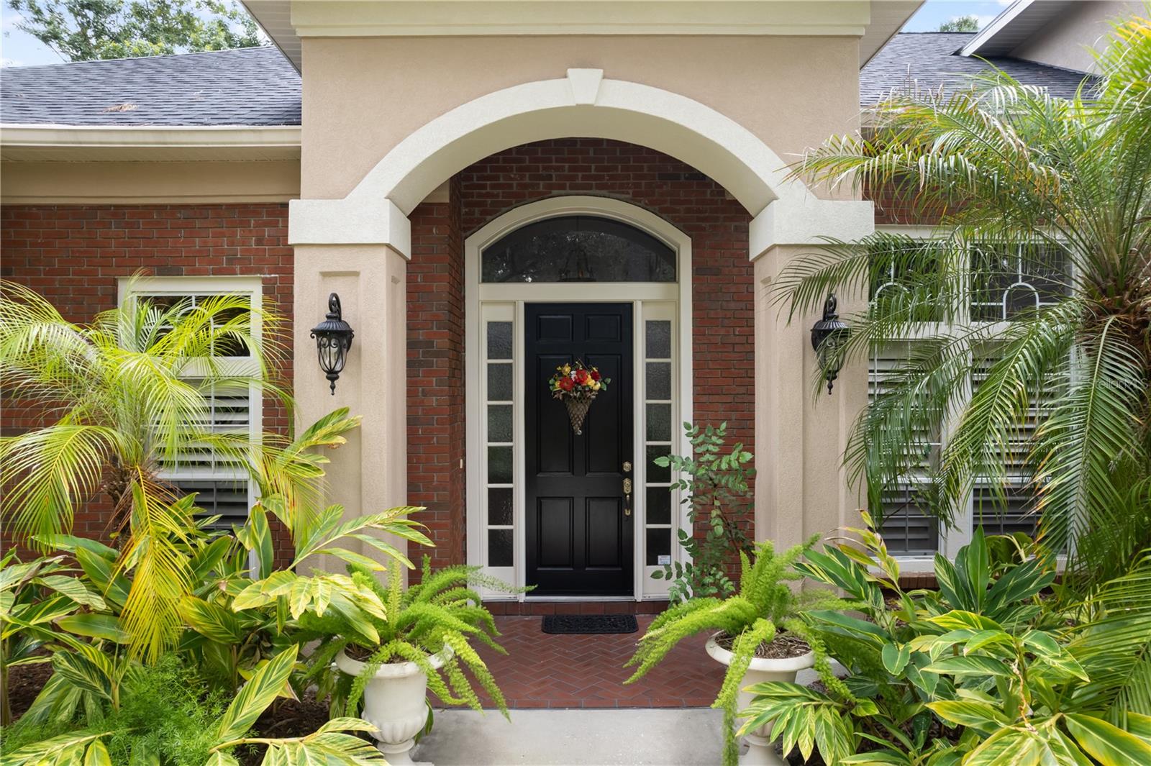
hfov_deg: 78.6
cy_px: 383
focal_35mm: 22
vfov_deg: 57.2
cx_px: 576
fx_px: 703
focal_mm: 8.38
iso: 100
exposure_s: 1/160
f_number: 2.8
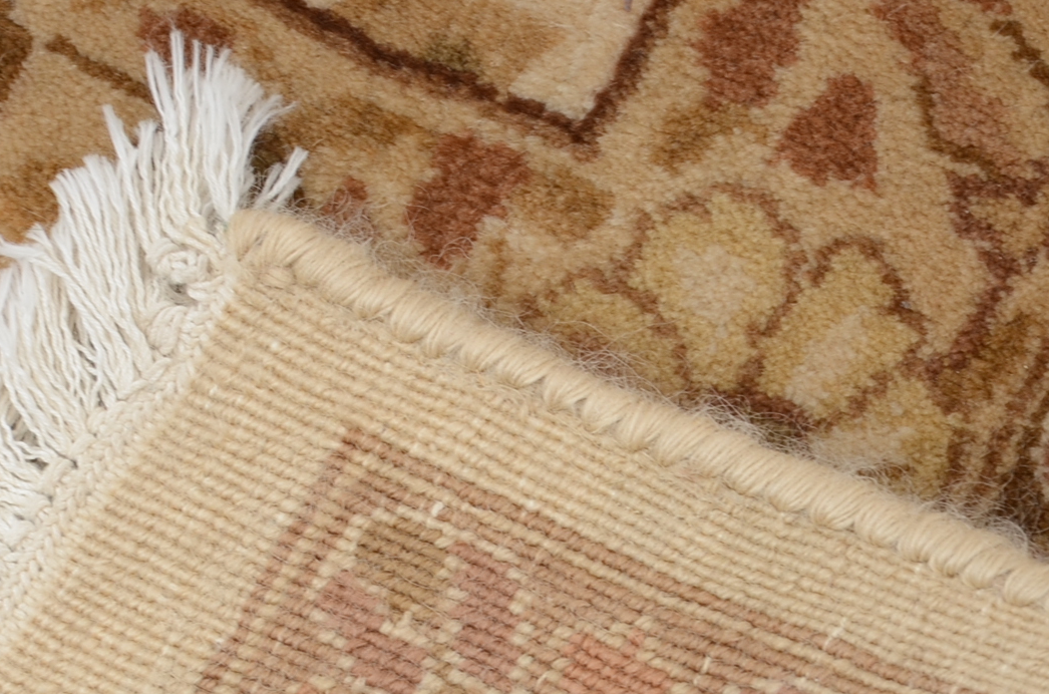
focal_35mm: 371
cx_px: 452
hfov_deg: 5.6
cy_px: 535
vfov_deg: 3.7
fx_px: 10789
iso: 200
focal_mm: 105
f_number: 5.6
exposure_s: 1/60
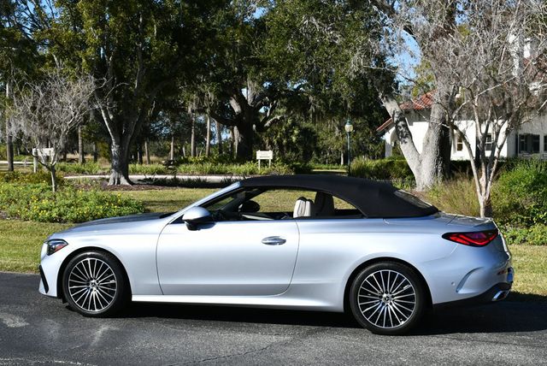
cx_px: 274
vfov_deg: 23.4
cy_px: 183
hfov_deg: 34.5
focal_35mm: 58
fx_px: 882
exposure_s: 1/320
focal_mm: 29
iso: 100
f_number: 9
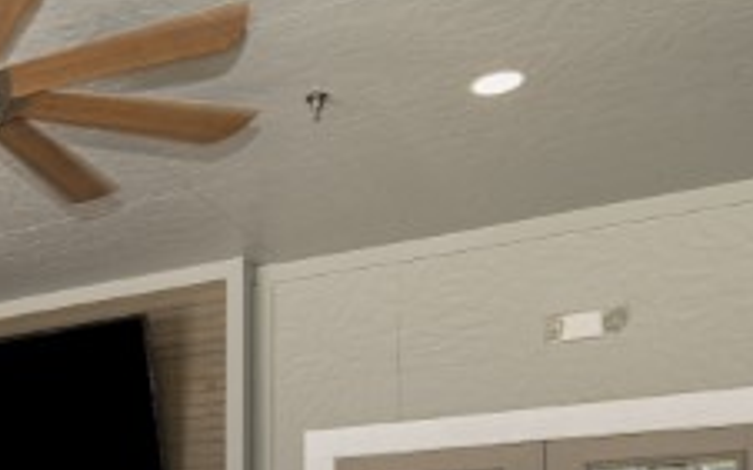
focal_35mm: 52
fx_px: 1067
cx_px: -13
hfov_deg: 35.0
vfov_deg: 21.8
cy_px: 647
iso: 400
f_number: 2.8
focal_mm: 16
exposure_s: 1/80
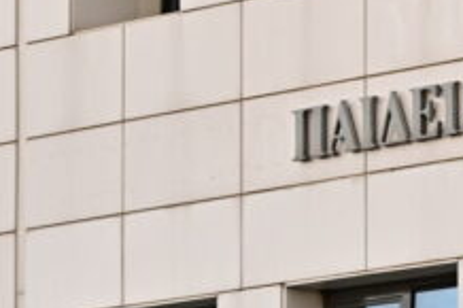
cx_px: 881
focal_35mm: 407
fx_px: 5230
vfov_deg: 3.4
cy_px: 429
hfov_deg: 5.0
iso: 125
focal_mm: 74
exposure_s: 1/40
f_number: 7.1
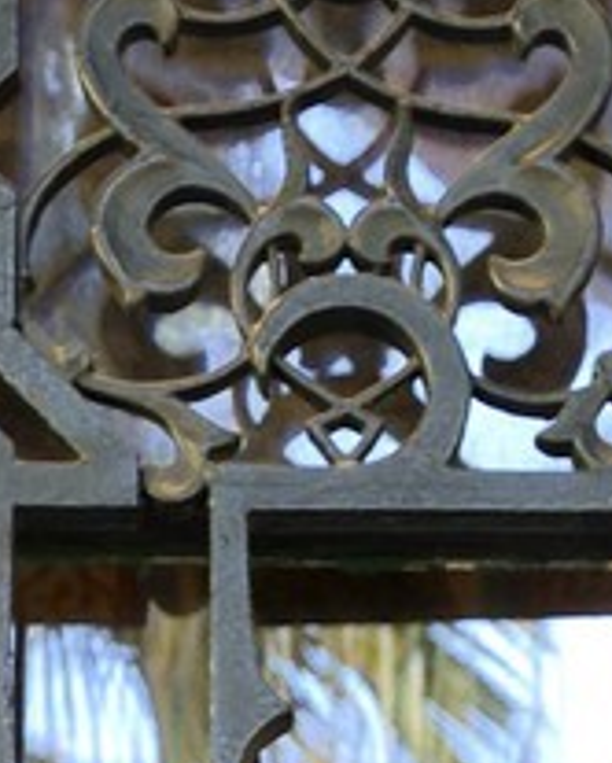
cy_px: 2588
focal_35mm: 232
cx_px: 328
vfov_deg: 7.1
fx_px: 5245
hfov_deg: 6.7
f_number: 6.3
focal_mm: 32
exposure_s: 1/13
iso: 800
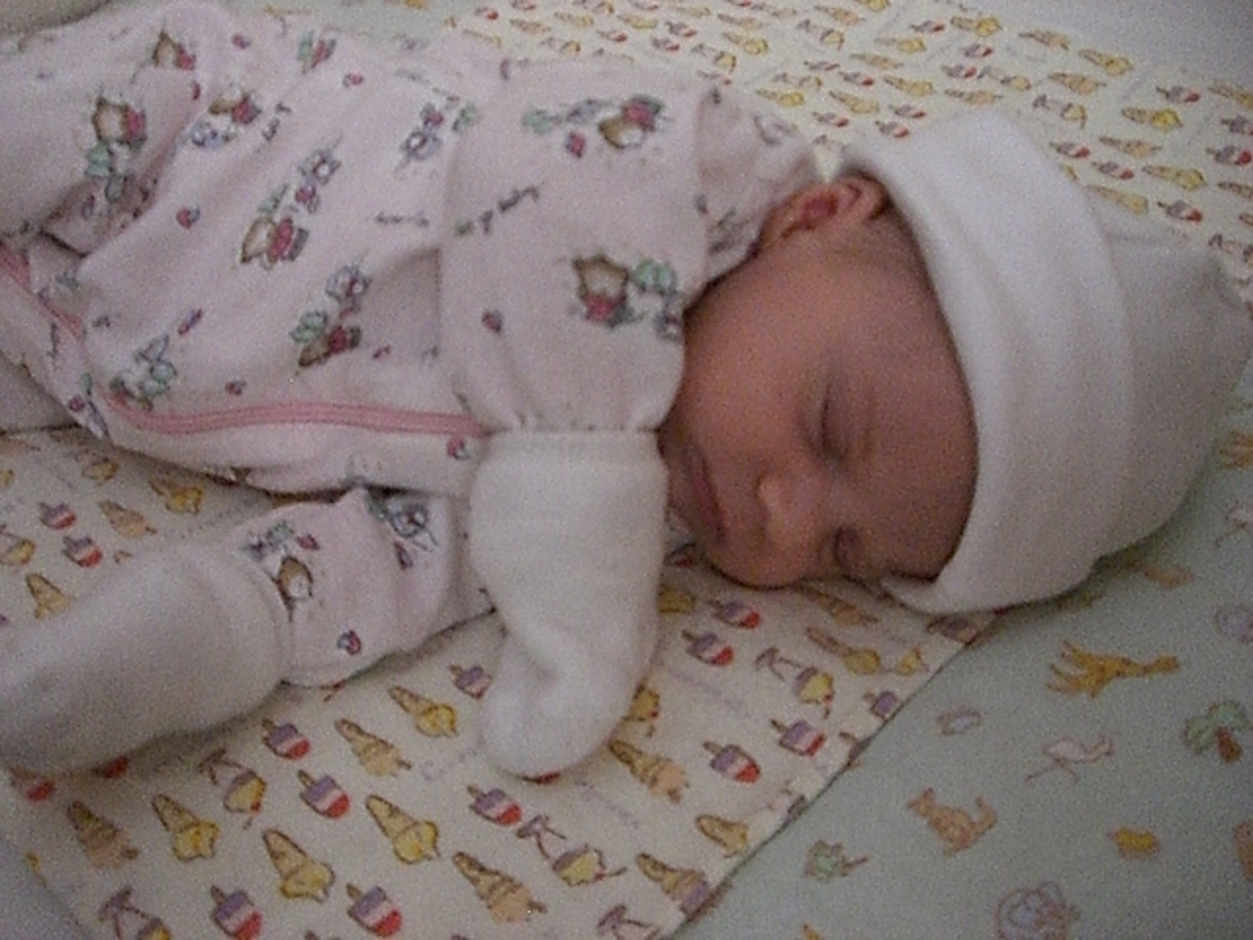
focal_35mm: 38
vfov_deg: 37.7
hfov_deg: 49.0
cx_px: 626
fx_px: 1375
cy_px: 470
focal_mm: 6.2
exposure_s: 1/60
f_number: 2.7
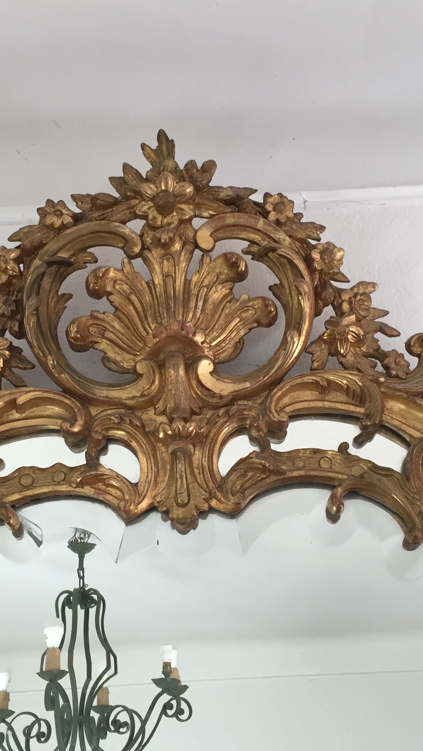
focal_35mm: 43
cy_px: 374
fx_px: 857
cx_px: 198
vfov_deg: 47.4
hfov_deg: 27.7
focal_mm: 4.15
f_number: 2.2
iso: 50
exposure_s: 1/33
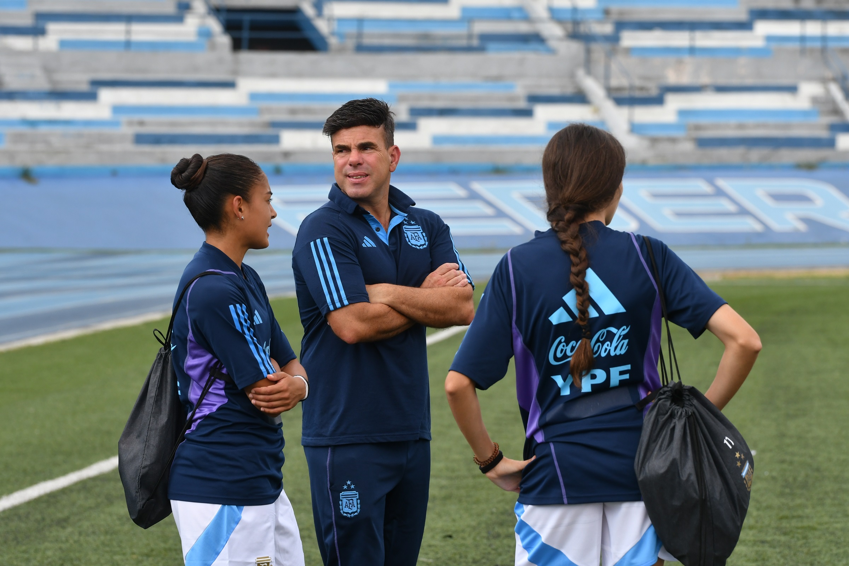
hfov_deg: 11.8
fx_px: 4103
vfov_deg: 7.9
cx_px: 424
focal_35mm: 174
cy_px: 283
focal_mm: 116
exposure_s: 1/1250
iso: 400
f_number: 5
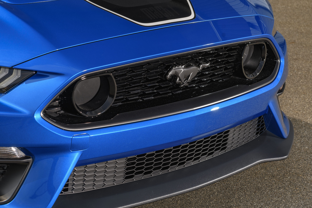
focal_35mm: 99
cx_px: 156
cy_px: 104
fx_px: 858
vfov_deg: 13.8
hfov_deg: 20.6
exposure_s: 1/200
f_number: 8
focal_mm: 66
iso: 100
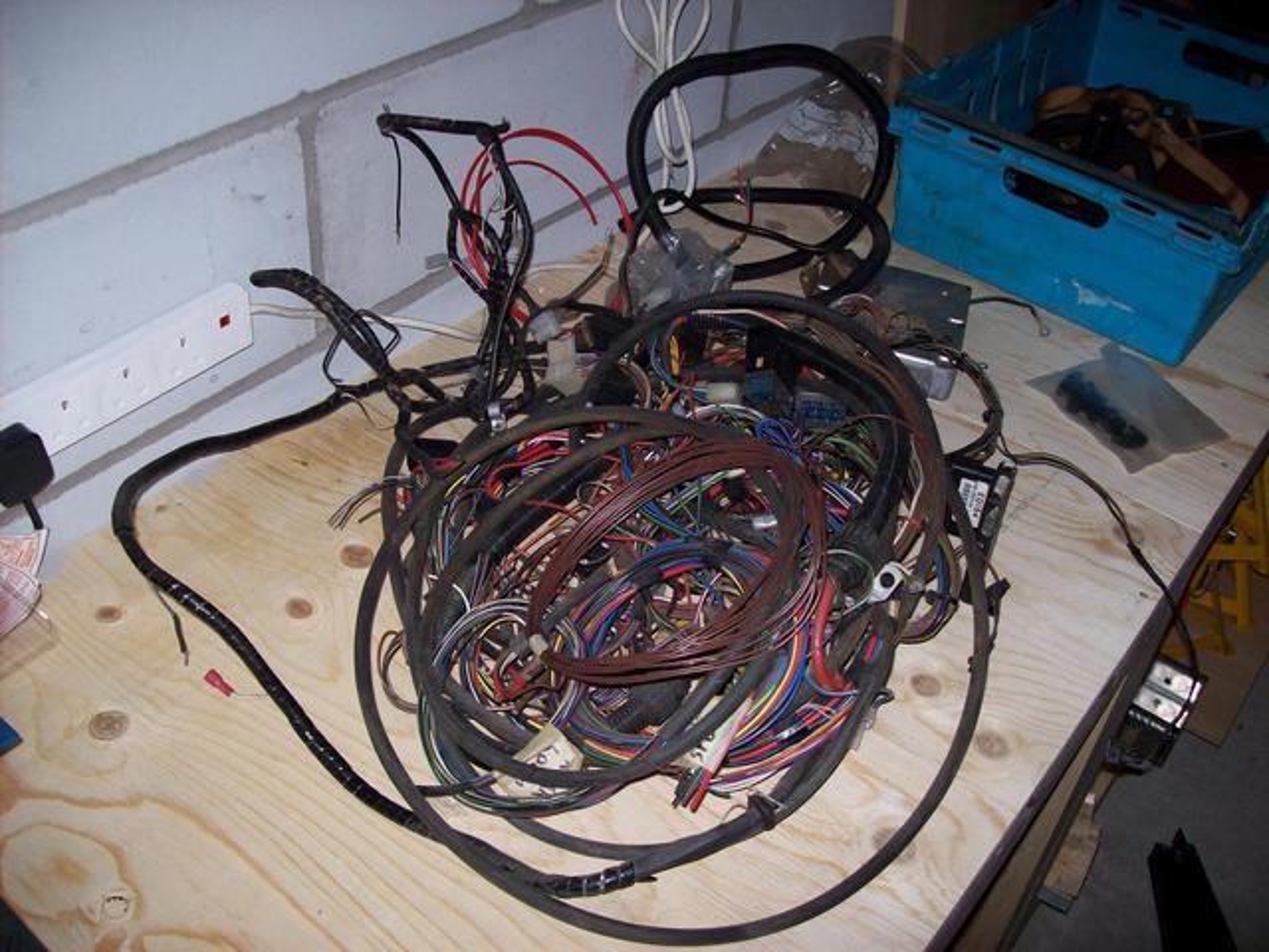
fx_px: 1320
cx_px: 634
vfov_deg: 39.7
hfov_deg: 51.4
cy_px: 476
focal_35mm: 36
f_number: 2.7
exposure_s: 1/64
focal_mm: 6
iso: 80
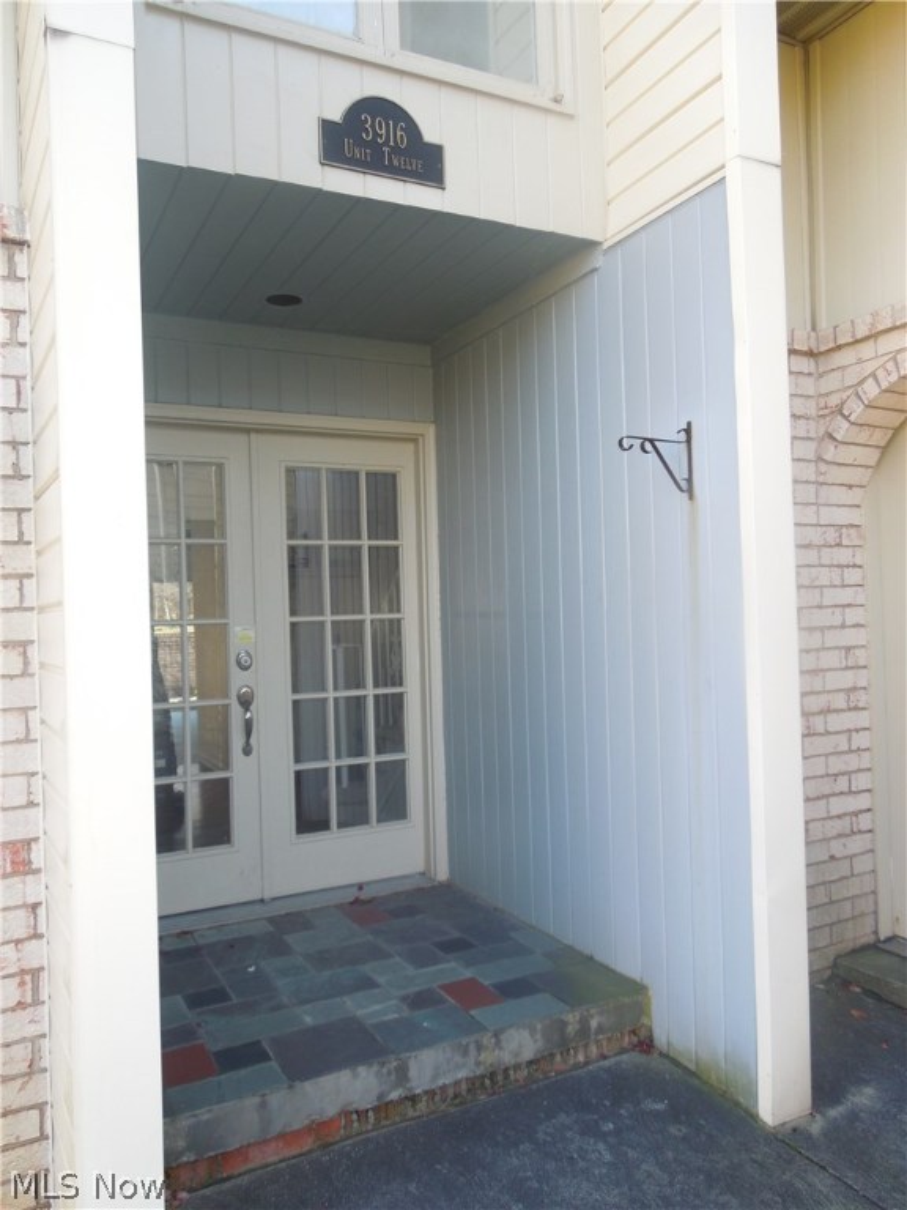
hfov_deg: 54.9
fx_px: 873
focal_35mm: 25
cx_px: 454
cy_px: 605
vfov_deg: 69.4
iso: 100
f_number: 3.3
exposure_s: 1/50
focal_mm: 4.5
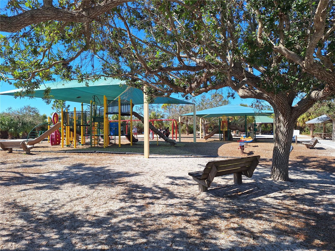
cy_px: 126
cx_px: 168
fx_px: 223
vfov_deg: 58.9
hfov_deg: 73.9
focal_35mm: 23
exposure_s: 1/2165
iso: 40
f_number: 1.8
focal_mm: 5.54
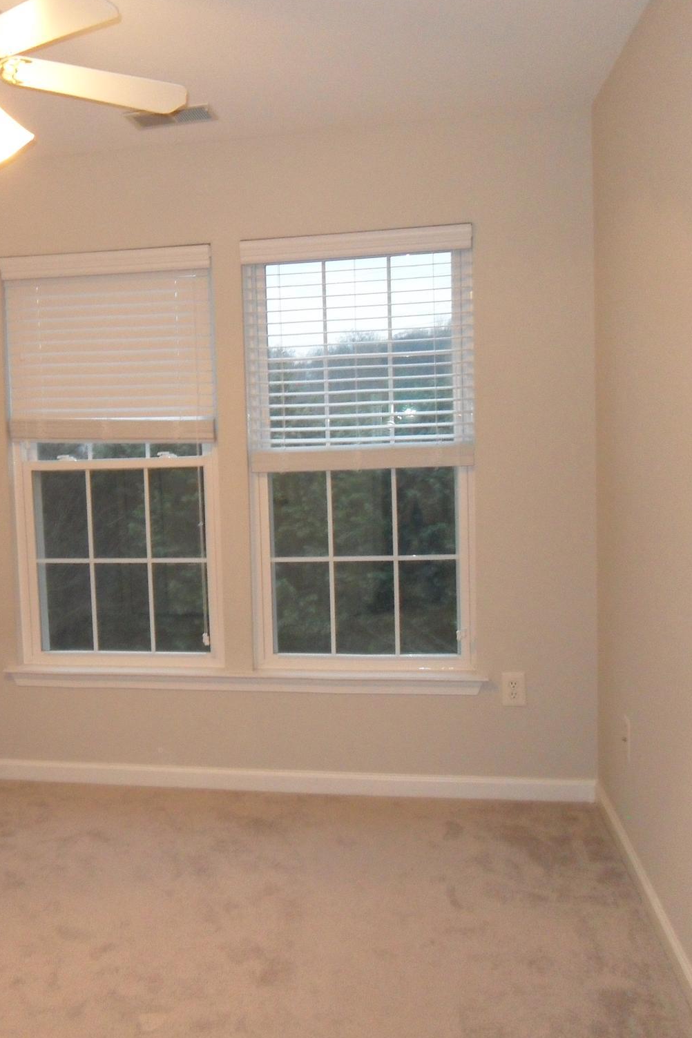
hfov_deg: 38.2
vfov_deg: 55.8
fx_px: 981
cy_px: 521
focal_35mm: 34
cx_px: 207
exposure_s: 1/45
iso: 400
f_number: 2.8
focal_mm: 4.3
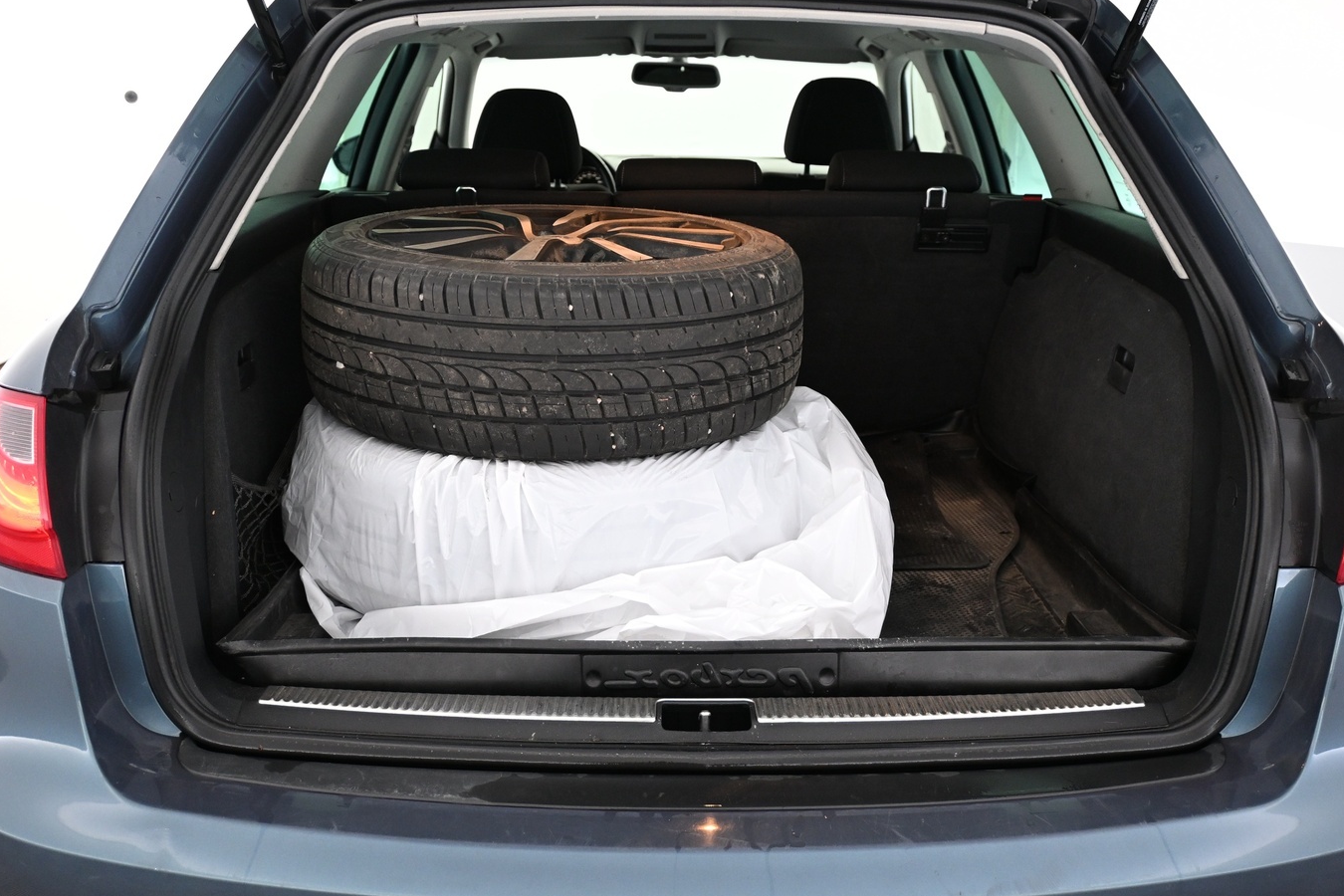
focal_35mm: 36
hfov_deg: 53.1
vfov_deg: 36.8
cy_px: 397
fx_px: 1344
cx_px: 691
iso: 1250
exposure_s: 1/30
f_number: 3.8
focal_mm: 20
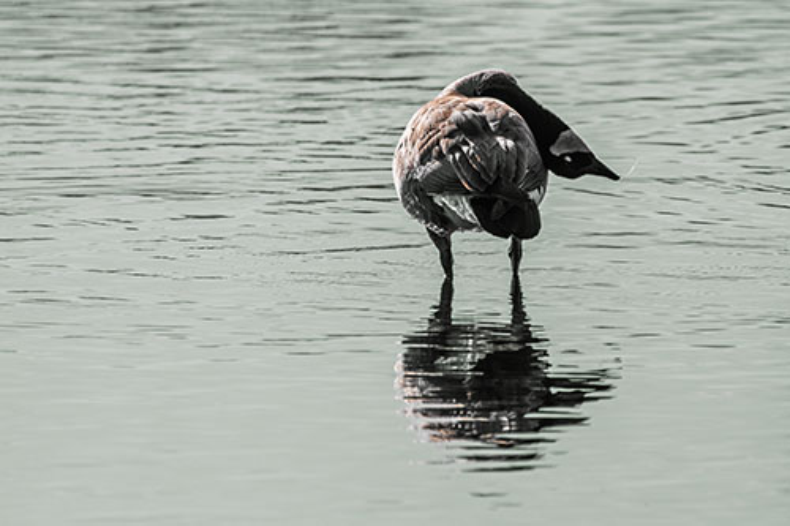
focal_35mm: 700
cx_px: 395
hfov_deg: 2.9
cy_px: 263
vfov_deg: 2.0
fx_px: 15355
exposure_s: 1/2000
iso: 1250
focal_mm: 700
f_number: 11
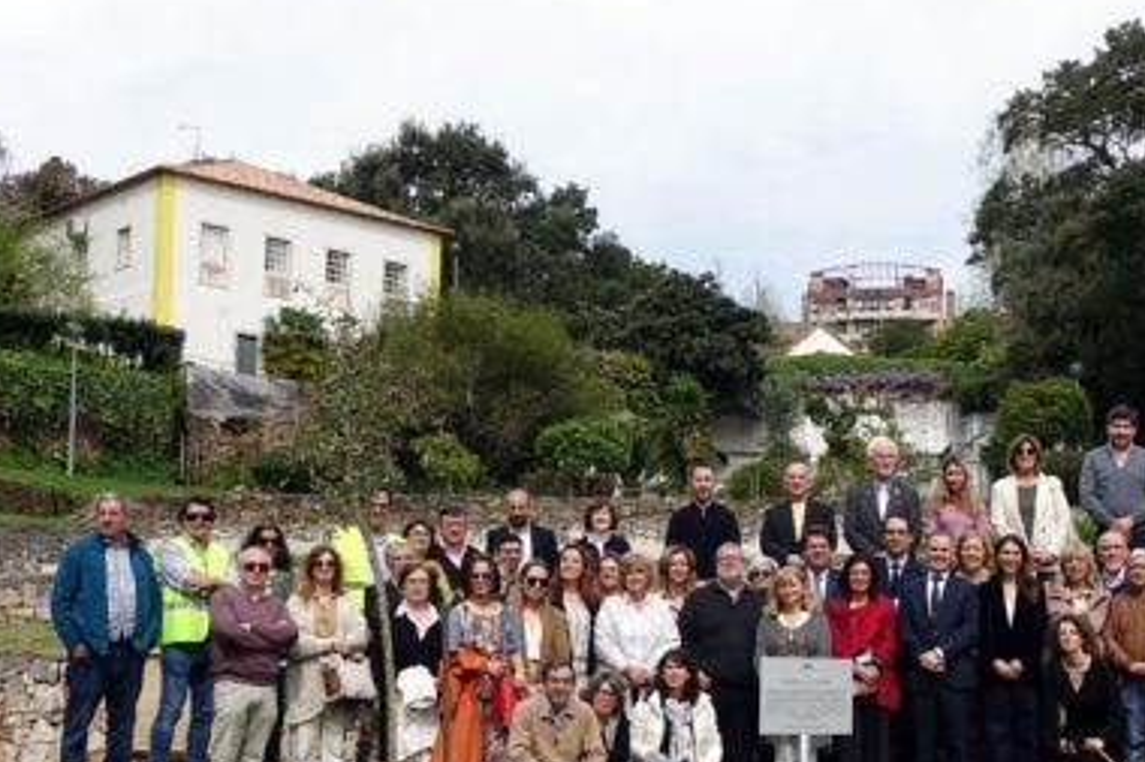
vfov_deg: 24.4
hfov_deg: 35.9
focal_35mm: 55
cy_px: 536
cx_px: 768
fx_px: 1748
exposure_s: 1/640
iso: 100
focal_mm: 10.7
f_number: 4
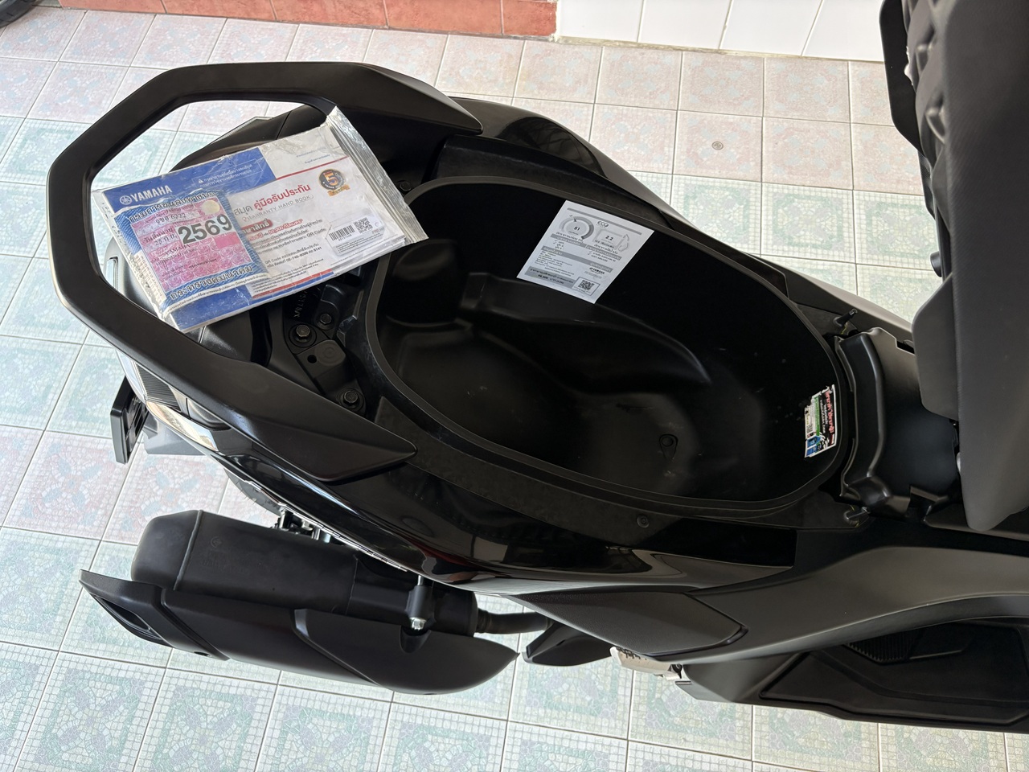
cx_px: 514
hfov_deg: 67.3
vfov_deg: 53.1
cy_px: 386
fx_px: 773
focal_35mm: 26
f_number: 1.6
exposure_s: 1/68
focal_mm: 5.96
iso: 125
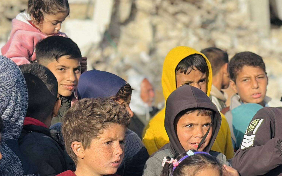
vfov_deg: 9.7
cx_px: 305
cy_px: 114
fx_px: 1038
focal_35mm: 135
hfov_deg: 15.1
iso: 80
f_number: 1.8
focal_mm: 6.9
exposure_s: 1/5882
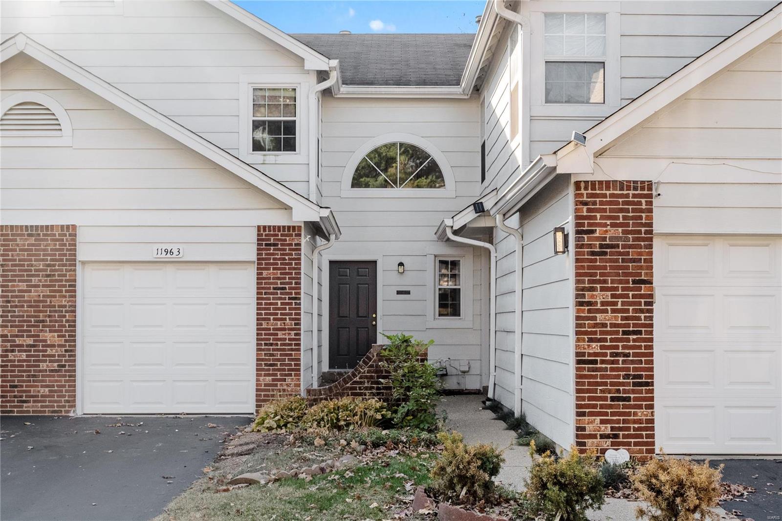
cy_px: 260
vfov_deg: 30.5
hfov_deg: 44.5
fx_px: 956
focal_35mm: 44
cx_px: 391
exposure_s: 1/320
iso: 400
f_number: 8
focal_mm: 22
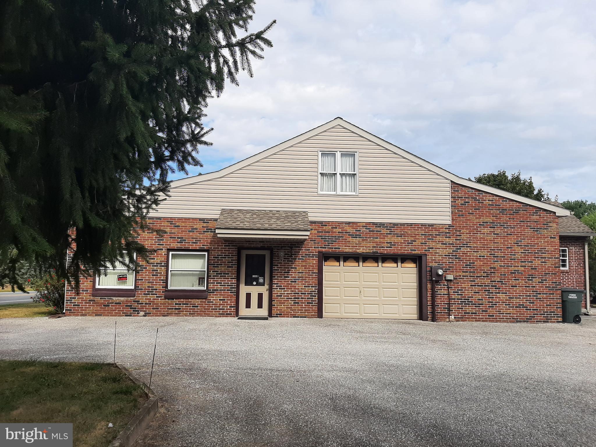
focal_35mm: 26
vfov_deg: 53.1
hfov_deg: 67.3
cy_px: 224
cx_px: 298
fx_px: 448
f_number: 1.7
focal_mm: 3.93
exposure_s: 1/2747
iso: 40
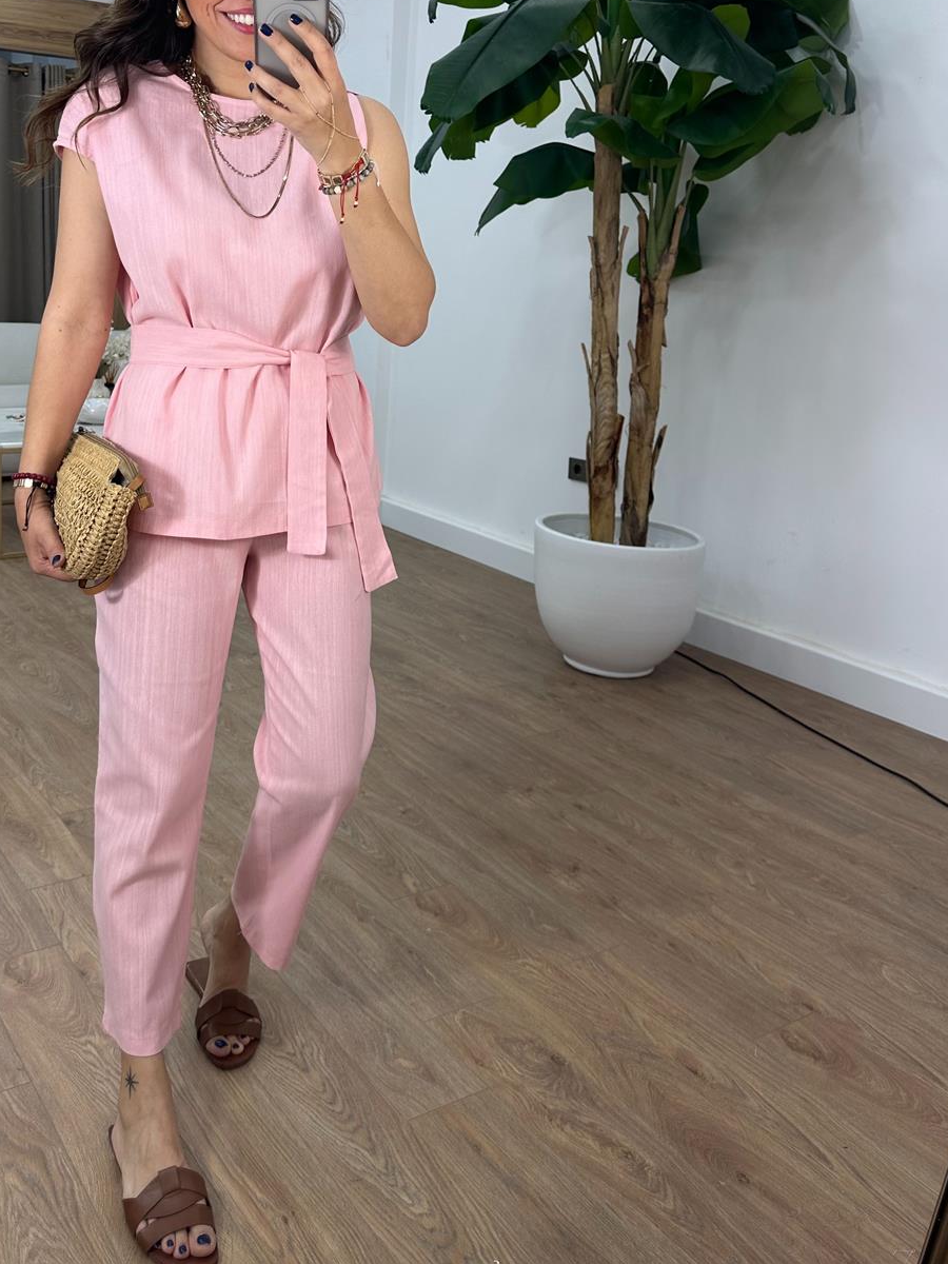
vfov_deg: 56.0
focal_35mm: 32
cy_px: 456
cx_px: 341
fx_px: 1168
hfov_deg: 43.7
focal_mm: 6.86
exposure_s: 1/100
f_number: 1.78
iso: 80
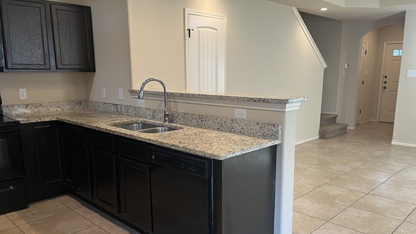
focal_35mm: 30
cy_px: 138
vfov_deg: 38.8
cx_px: 216
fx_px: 331
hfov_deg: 64.3
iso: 100
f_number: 1.6
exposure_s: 1/60
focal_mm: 5.1
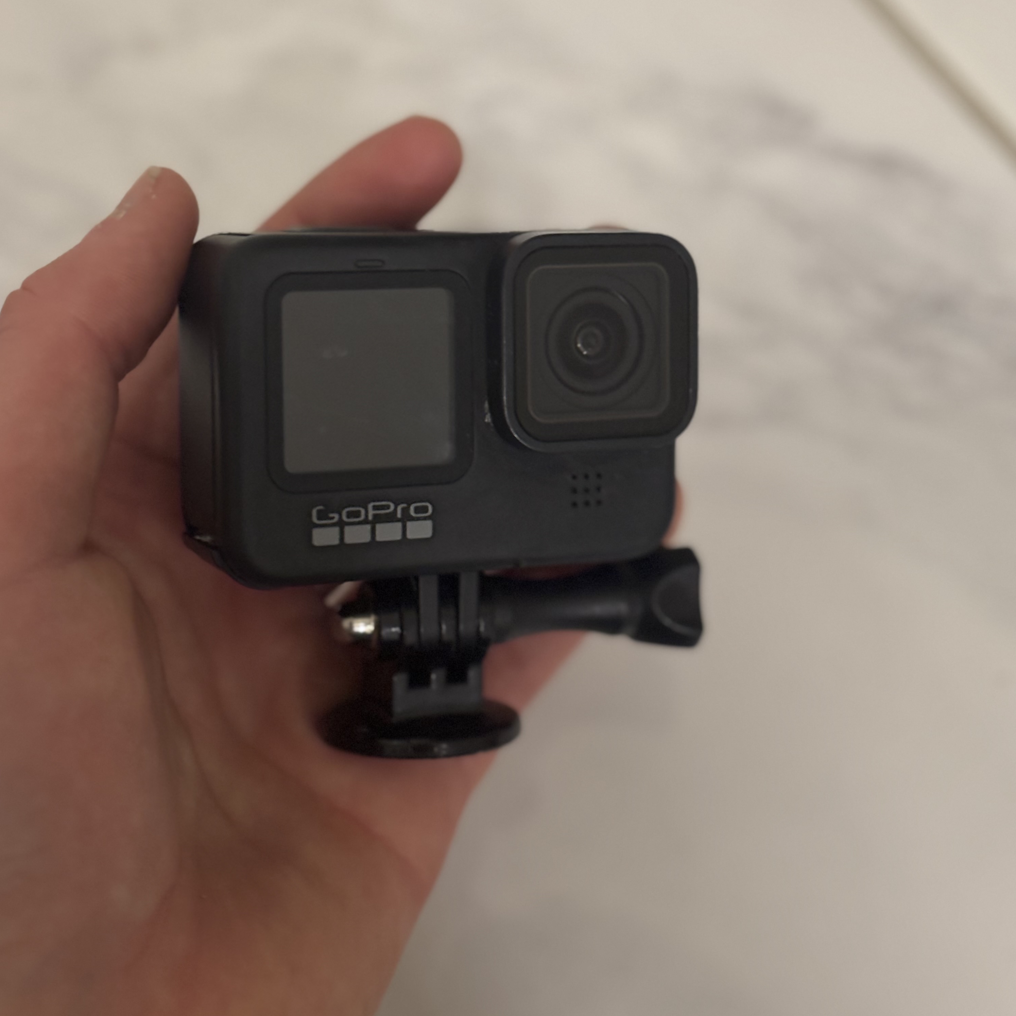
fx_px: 2059
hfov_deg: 27.7
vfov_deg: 27.6
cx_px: 511
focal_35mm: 62
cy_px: 390
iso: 250
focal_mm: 5.96
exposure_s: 1/25
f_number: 1.6
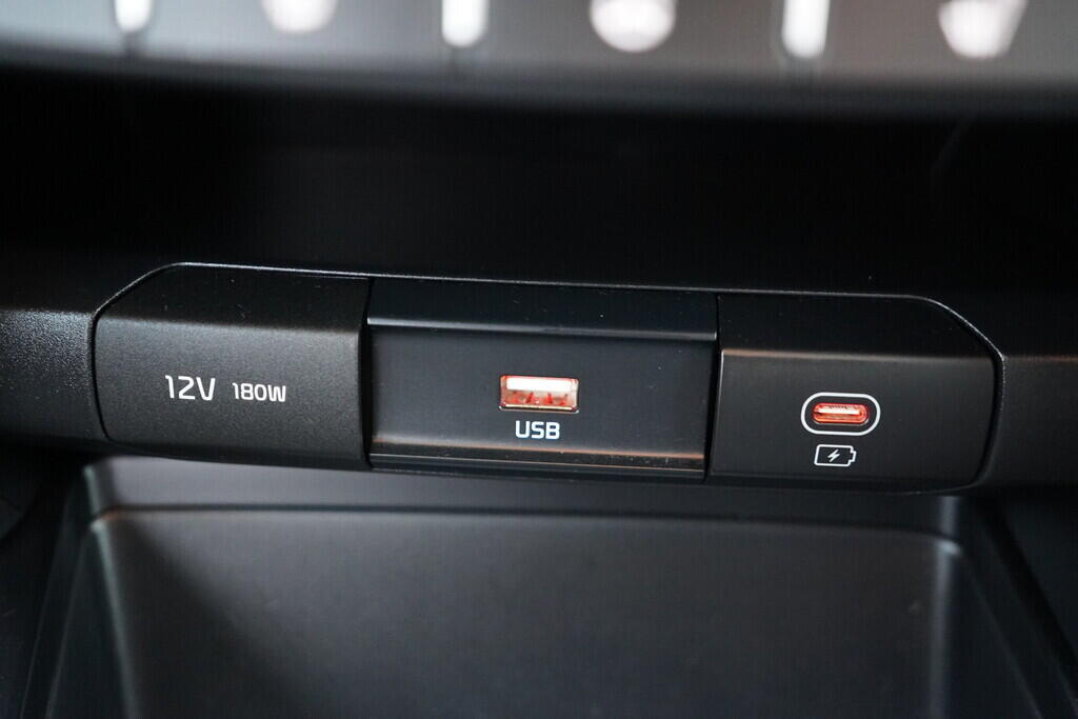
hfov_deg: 53.1
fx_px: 1078
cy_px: 360
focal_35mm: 36
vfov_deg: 36.9
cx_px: 539
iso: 5000
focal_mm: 24
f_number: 2.8
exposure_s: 1/40
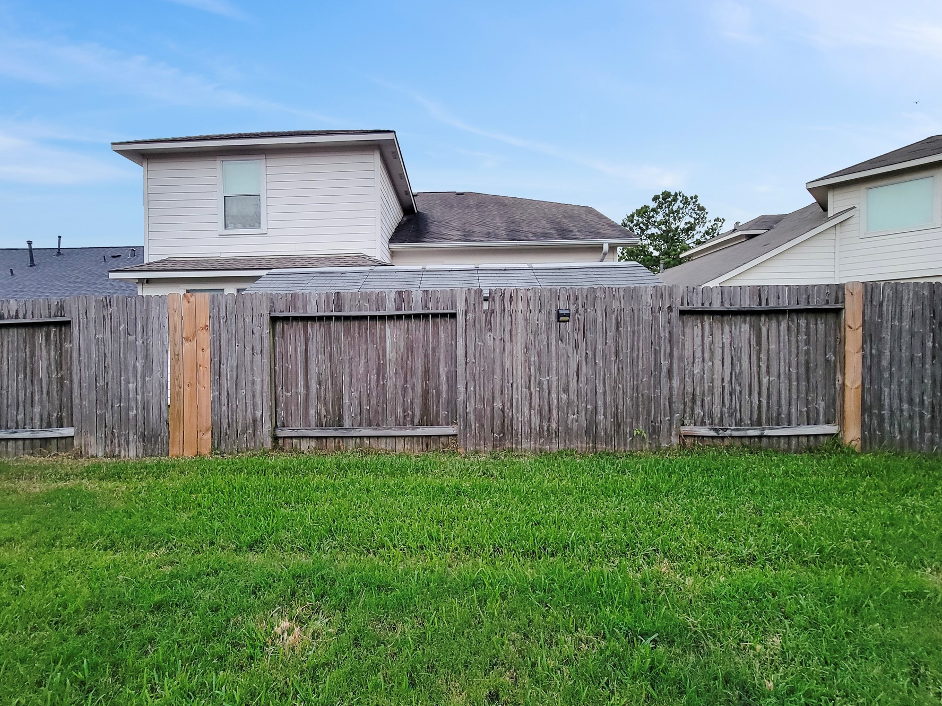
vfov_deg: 81.7
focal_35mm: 15
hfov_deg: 98.0
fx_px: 408
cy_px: 361
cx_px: 434
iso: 125
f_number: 2.2
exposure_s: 1/60
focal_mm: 2.2
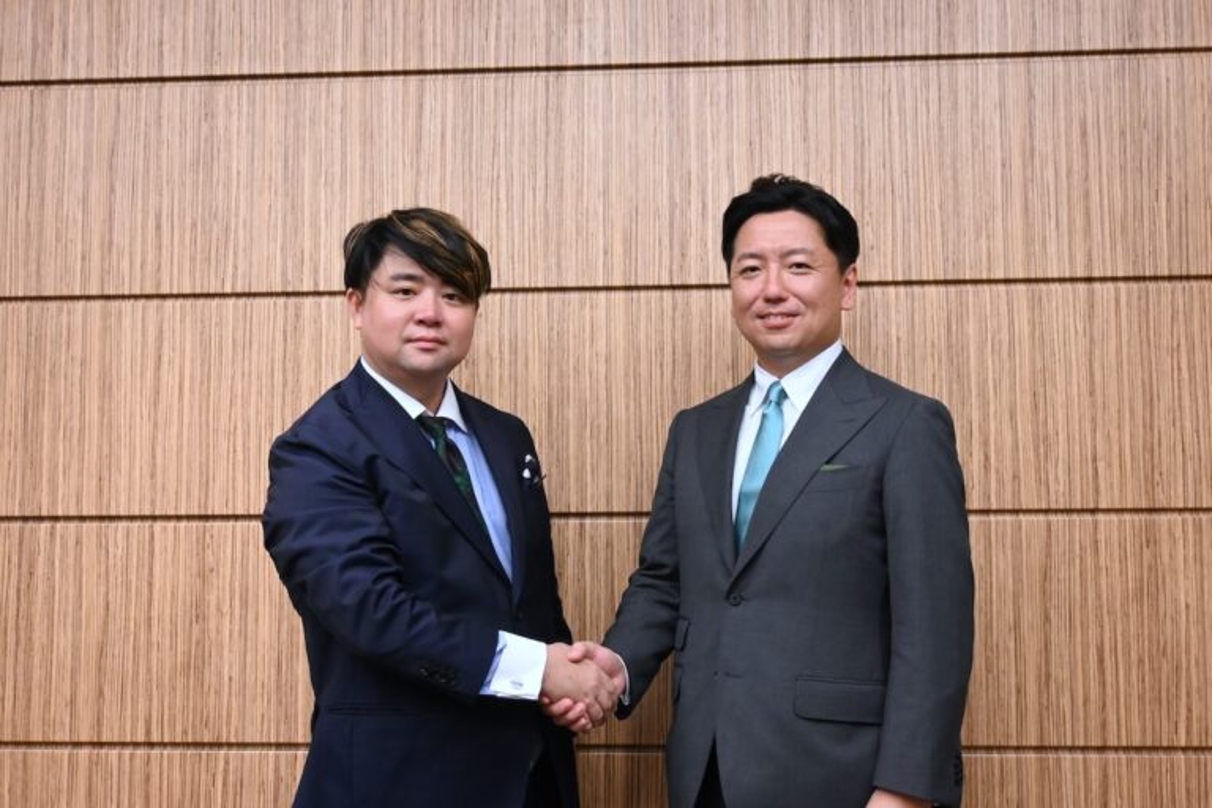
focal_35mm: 39
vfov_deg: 34.2
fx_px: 1313
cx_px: 606
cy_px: 404
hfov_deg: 49.6
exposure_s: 1/100
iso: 3200
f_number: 4.5
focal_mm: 26
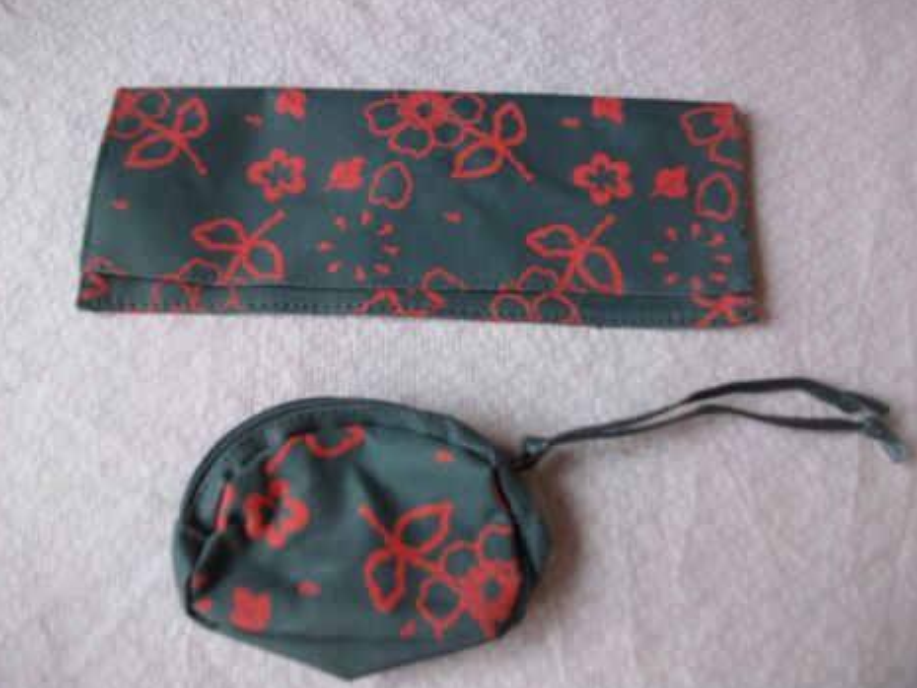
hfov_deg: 55.3
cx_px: 448
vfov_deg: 43.0
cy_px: 343
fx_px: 874
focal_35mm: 33
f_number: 2.9
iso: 107
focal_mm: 5.7
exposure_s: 1/40
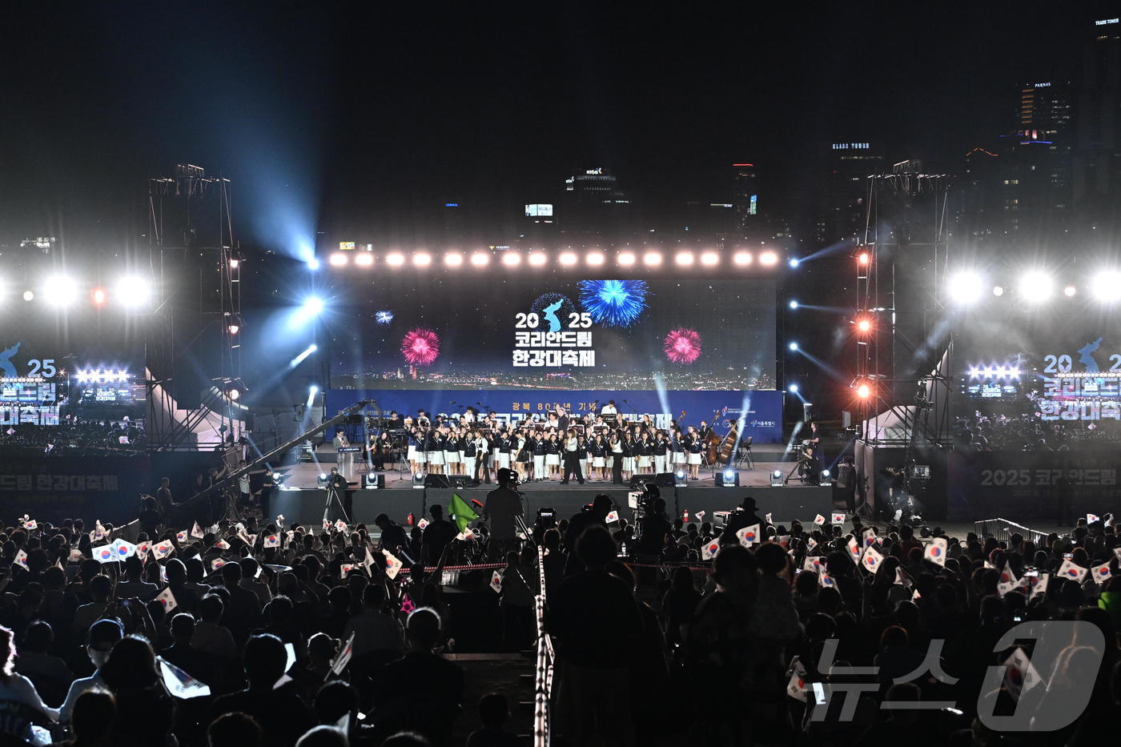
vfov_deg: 17.9
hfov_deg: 26.7
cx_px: 560
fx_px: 2366
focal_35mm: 76
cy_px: 374
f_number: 4
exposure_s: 1/250
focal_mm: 51
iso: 1600
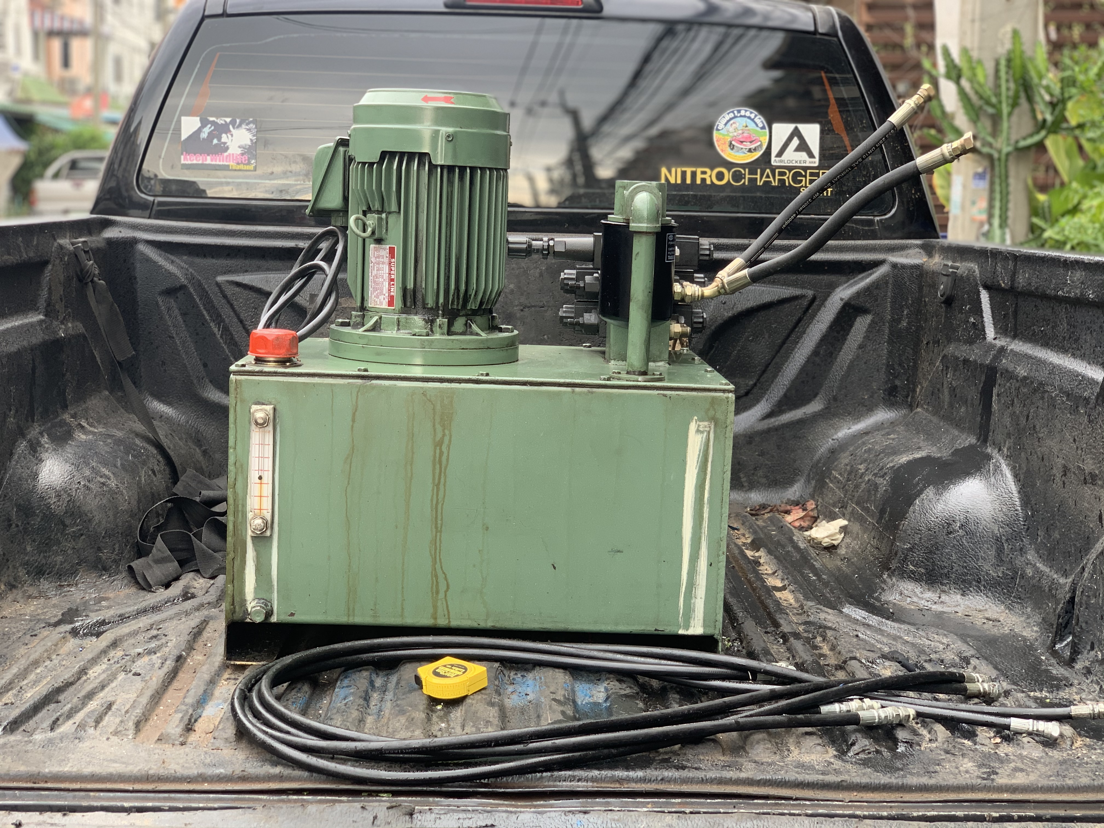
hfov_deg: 36.8
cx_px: 552
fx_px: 1658
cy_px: 414
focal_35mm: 52
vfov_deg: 28.0
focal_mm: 6
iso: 50
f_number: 2.4
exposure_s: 1/122
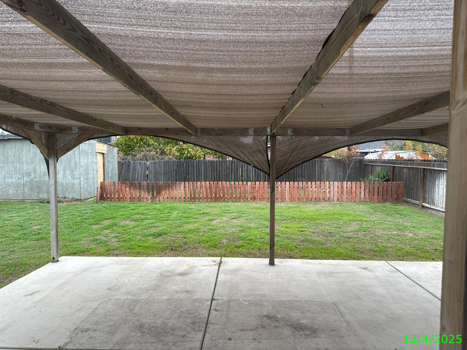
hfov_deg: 71.6
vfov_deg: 56.8
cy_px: 175
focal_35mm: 24
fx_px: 324
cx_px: 234
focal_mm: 6.86
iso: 100
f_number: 1.78
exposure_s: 1/121
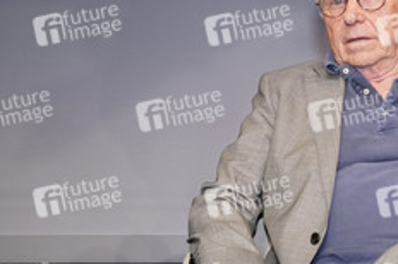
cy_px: 154
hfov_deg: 27.6
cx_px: 375
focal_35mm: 70
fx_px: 773
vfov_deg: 19.4
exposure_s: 1/160
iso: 2000
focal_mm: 36
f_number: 5
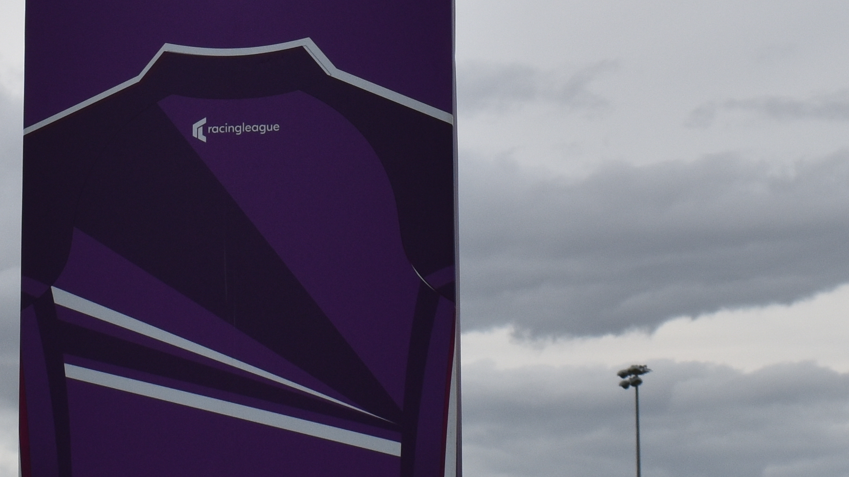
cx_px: 252
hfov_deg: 17.1
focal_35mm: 125
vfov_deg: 9.7
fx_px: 2814
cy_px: 54
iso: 200
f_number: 11
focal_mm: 24
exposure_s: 1/500
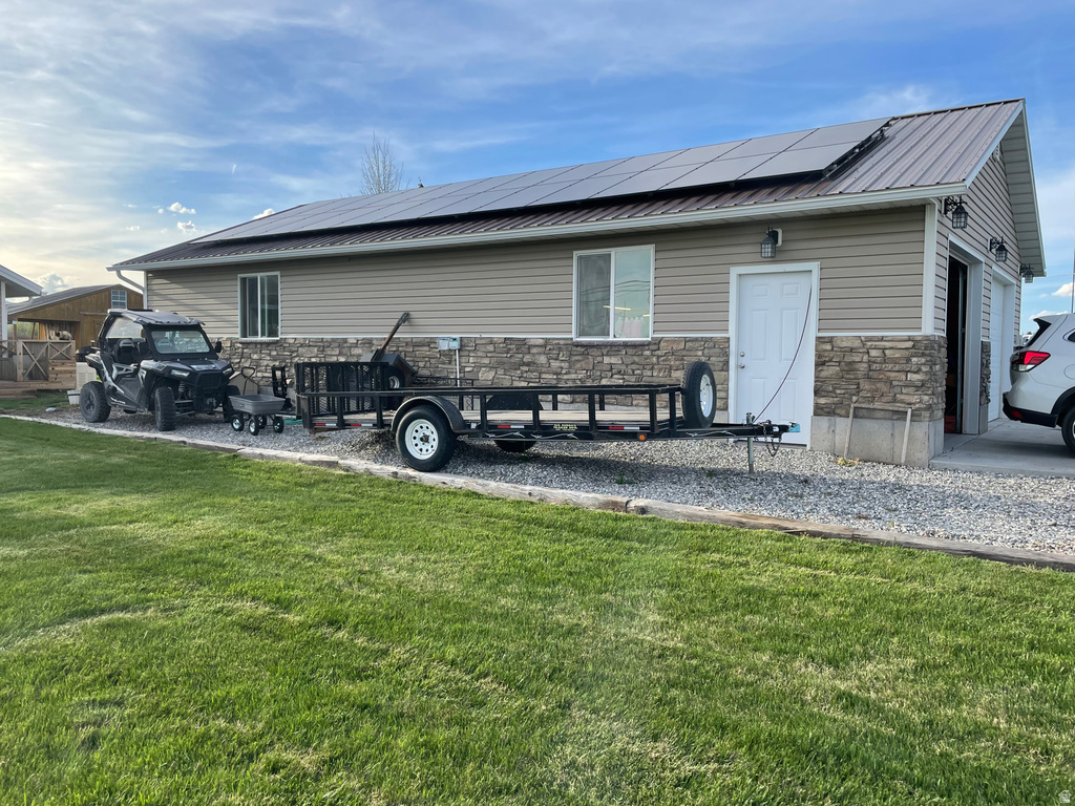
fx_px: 807
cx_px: 538
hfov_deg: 67.3
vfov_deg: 53.1
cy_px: 403
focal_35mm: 26
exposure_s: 1/1261
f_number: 1.6
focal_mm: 4.2
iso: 32
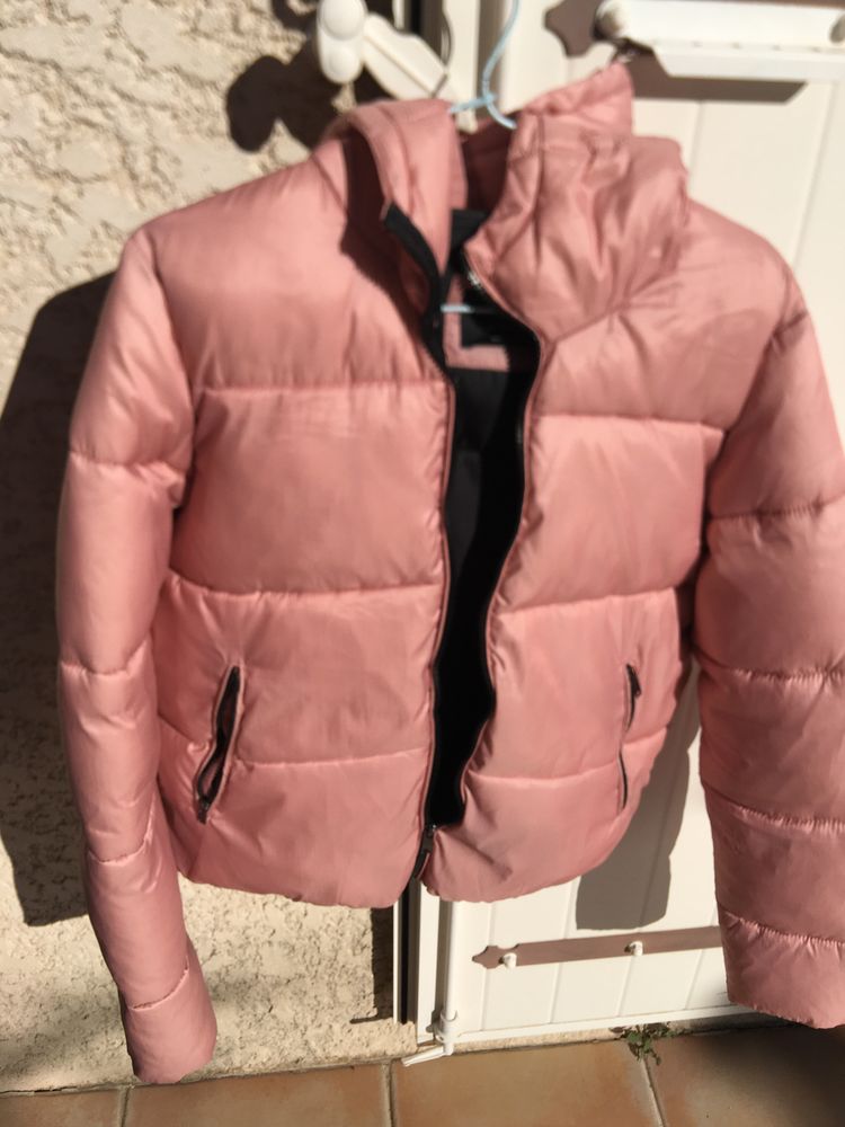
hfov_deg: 48.2
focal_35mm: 29
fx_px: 944
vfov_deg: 61.7
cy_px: 564
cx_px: 422
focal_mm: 4.15
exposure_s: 1/4274
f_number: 2.2
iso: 25
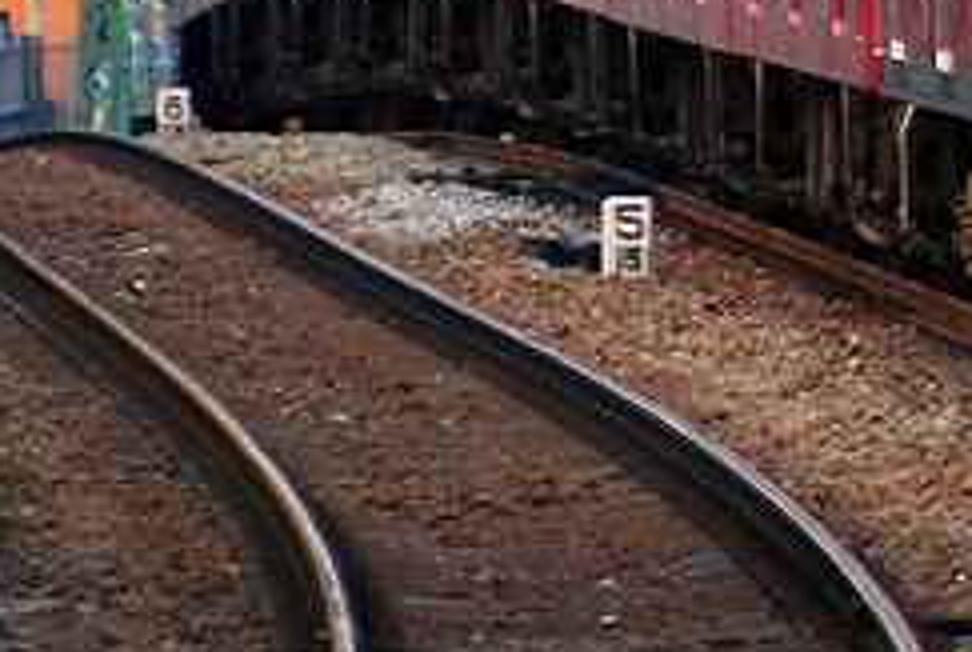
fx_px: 40060
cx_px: 1460
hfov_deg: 1.4
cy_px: -170
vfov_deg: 0.9
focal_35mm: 1481
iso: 200
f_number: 5.6
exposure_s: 1/320
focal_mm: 300
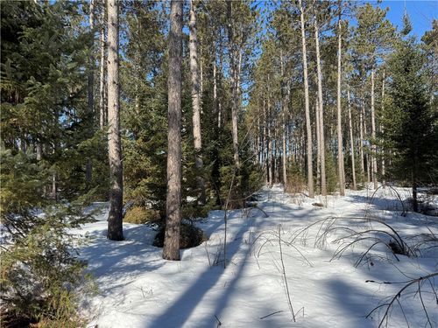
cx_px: 219
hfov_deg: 71.6
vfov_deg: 56.8
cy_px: 164
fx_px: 304
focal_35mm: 24
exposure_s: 1/3597
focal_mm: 6.76
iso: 80
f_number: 1.78
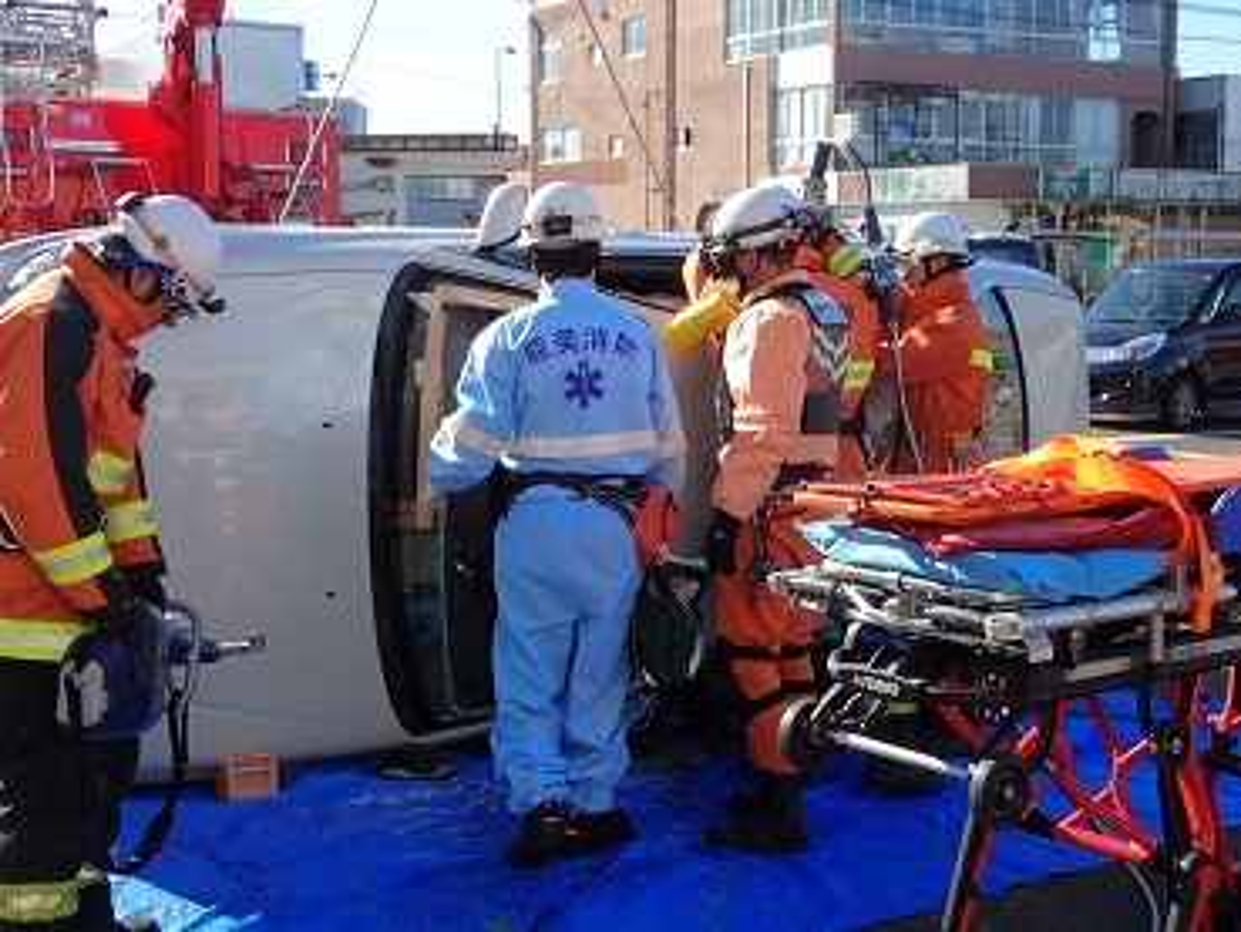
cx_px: 620
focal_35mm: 49
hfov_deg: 38.9
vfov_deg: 29.7
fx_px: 1757
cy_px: 466
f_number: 4.5
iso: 100
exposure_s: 1/320
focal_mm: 8.99
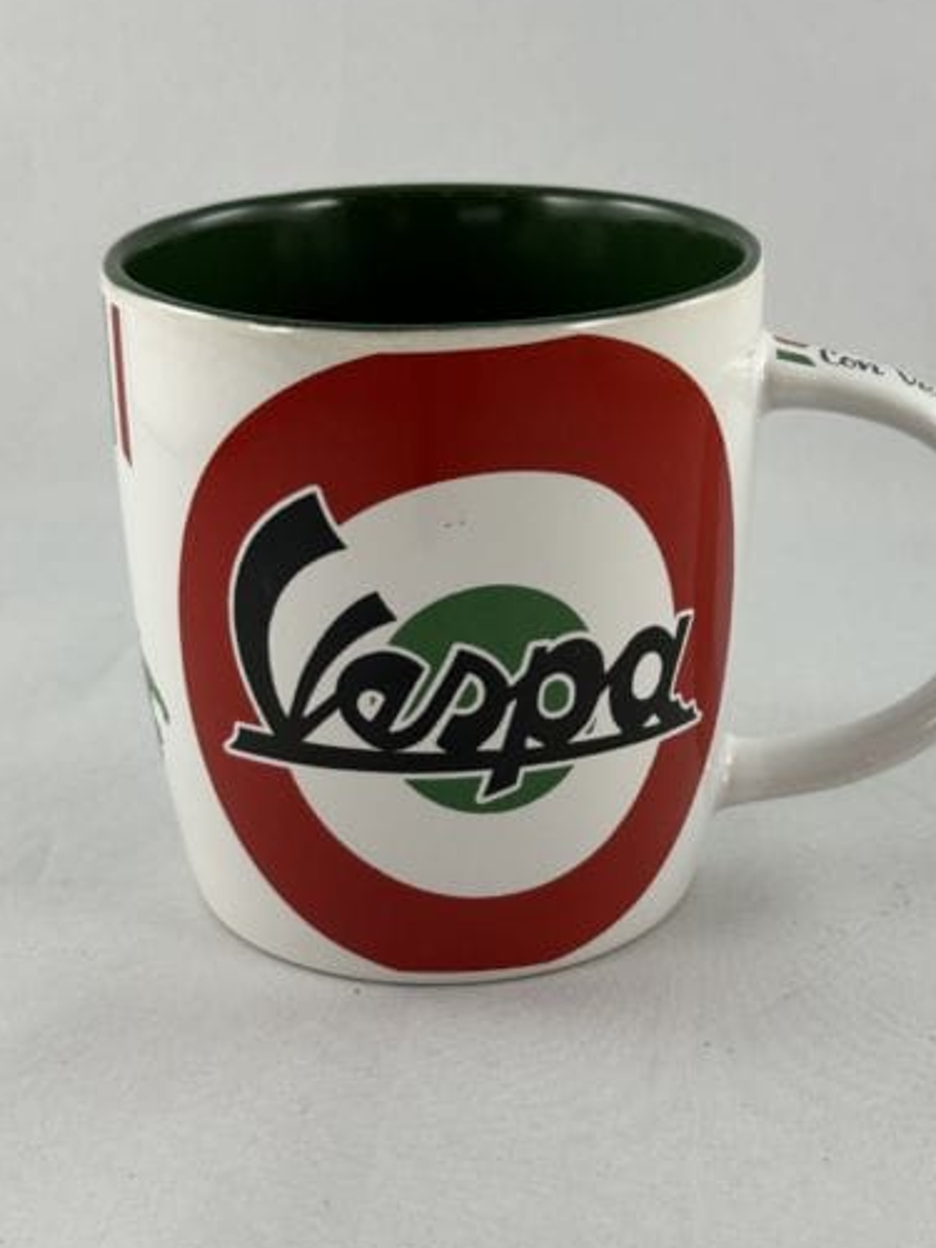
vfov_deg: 30.3
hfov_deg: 22.9
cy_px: 635
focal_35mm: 64
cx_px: 562
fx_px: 2307
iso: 50
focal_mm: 6.86
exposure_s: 1/100
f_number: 1.78
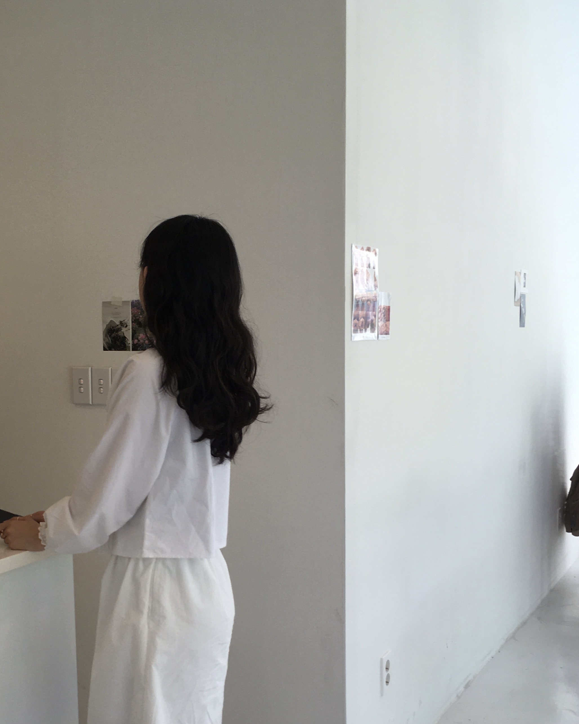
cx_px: 170
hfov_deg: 34.4
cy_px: 541
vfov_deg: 41.7
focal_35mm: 43
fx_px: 921
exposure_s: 1/120
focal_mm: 4.15
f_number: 2.2
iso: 25
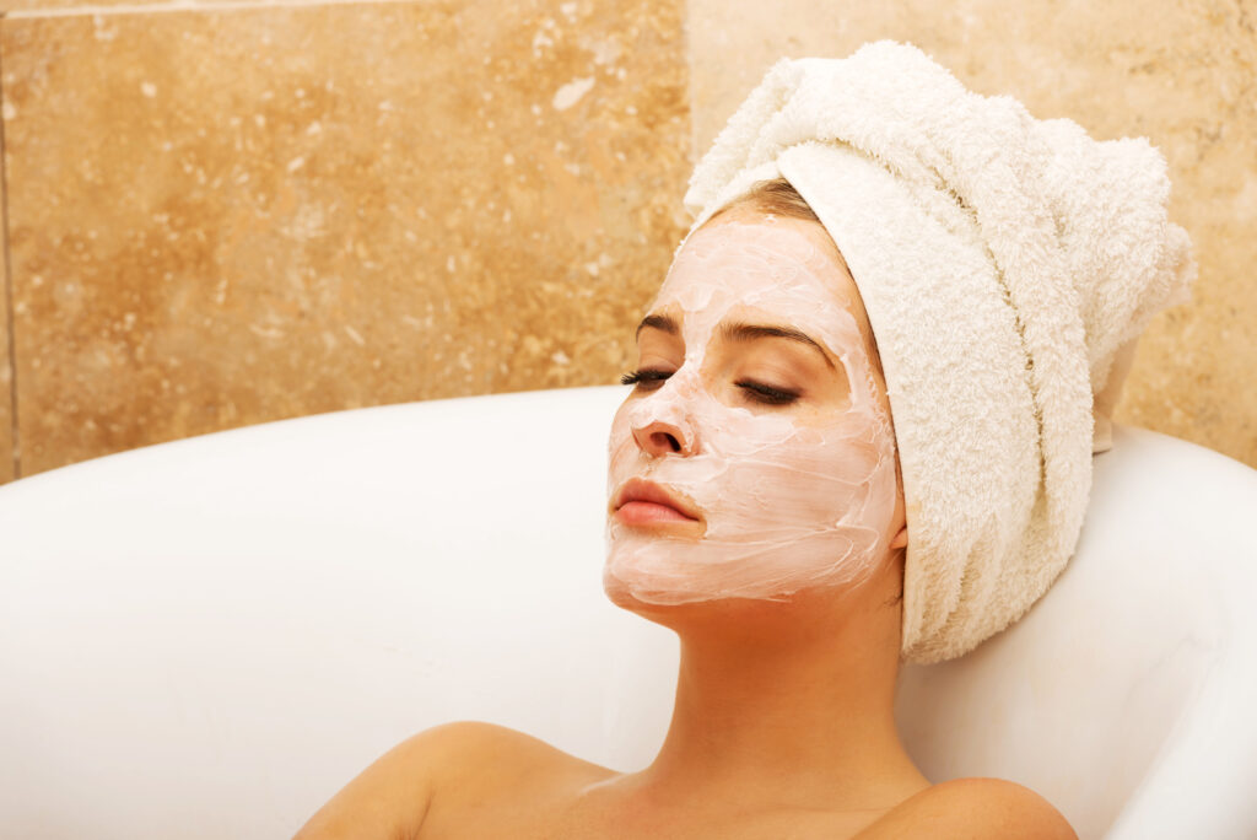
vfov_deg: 7.4
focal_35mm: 185
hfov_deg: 11.1
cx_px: 628
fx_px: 6463
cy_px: 420
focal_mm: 185
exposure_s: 1/200
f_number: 10
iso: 100
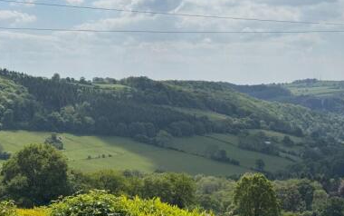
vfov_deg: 16.7
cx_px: 156
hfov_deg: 26.4
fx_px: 732
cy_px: 88
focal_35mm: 78
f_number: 1.78
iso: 80
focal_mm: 6.76
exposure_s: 1/15385
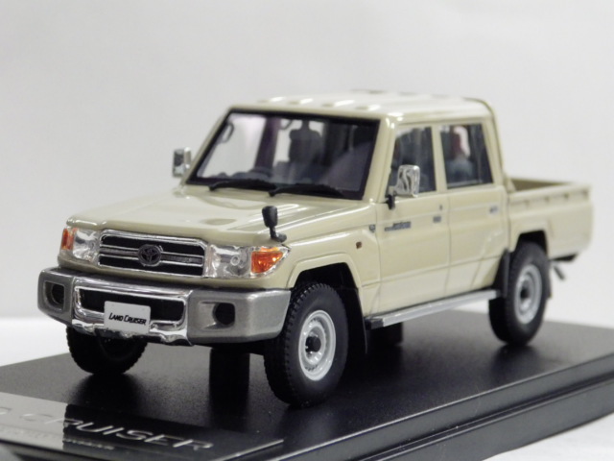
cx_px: 307
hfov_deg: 16.6
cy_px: 230
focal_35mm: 119
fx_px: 2111
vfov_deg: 12.5
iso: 800
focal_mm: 21.3
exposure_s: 1/30
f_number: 4.8
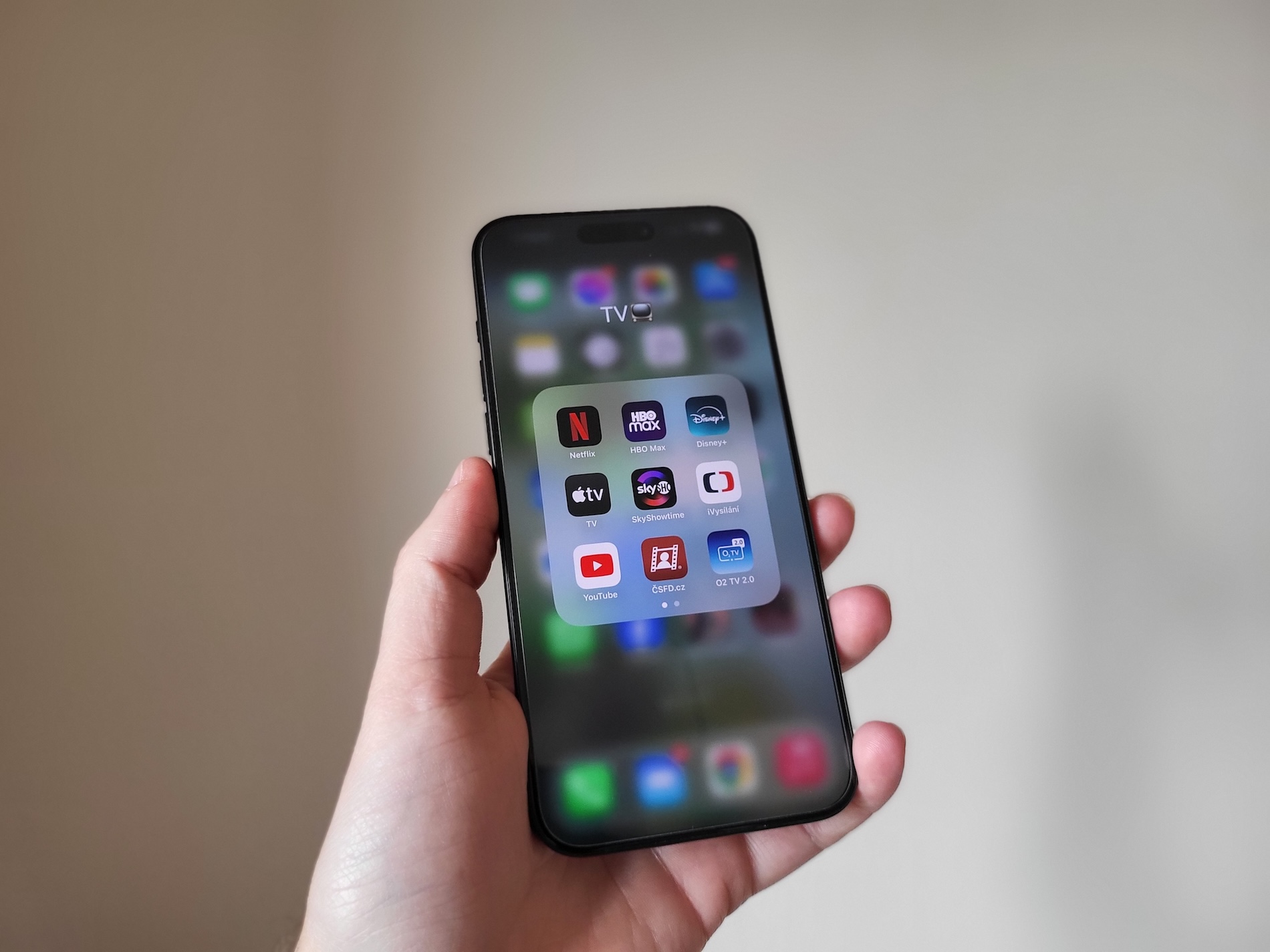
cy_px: 476
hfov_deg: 67.3
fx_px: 954
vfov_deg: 53.1
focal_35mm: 26
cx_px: 635
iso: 200
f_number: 1.8
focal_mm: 5.4
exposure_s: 1/100
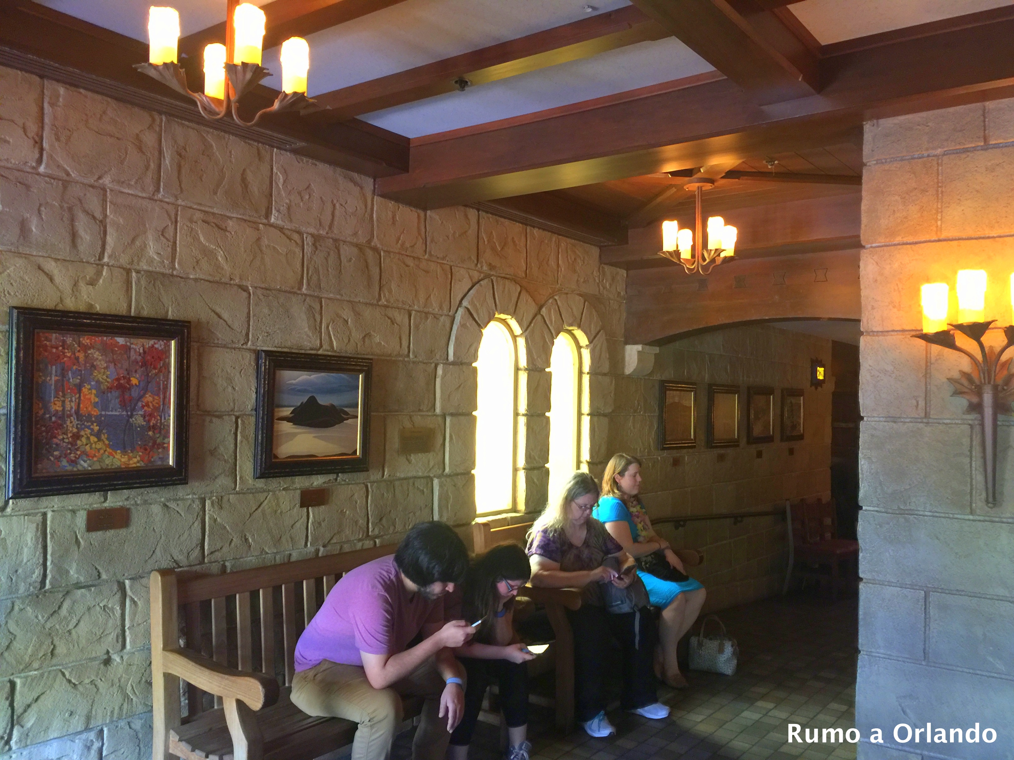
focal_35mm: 29
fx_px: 849
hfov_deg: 61.7
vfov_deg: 48.2
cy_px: 380
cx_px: 507
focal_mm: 4.15
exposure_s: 1/4
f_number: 2.2
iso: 80
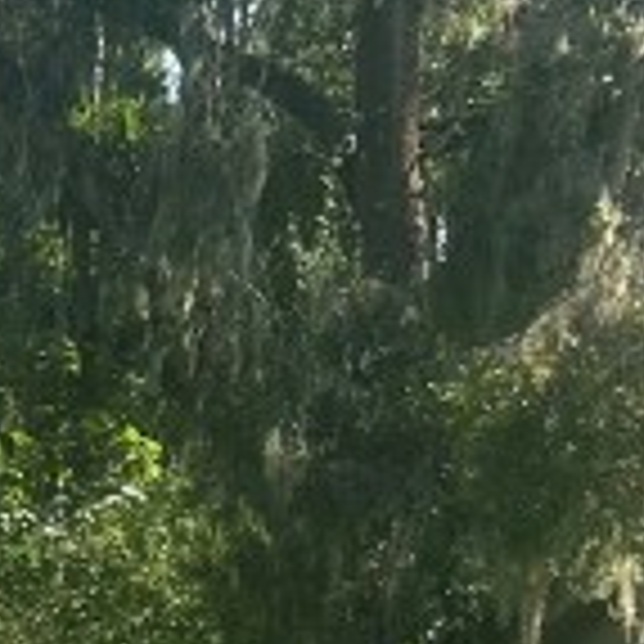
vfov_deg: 10.3
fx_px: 3452
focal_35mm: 164
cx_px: -860
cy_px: 923
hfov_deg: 9.6
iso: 50
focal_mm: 5.7
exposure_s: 1/1295
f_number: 1.5
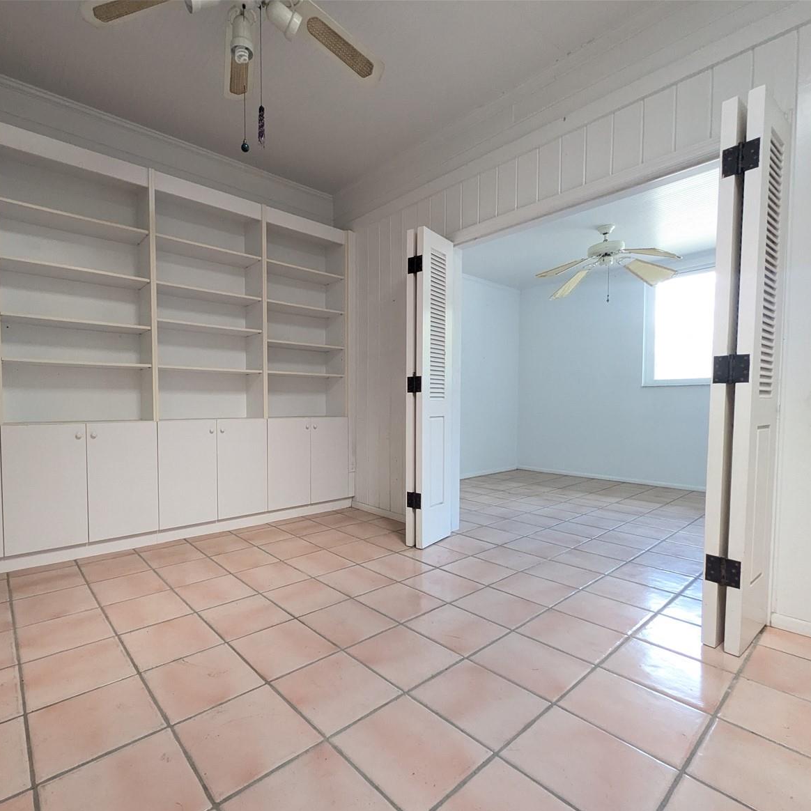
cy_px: 417
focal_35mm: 17
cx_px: 341
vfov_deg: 83.9
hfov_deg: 83.3
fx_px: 451
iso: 533
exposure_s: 1/60
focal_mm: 1.83
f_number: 2.2
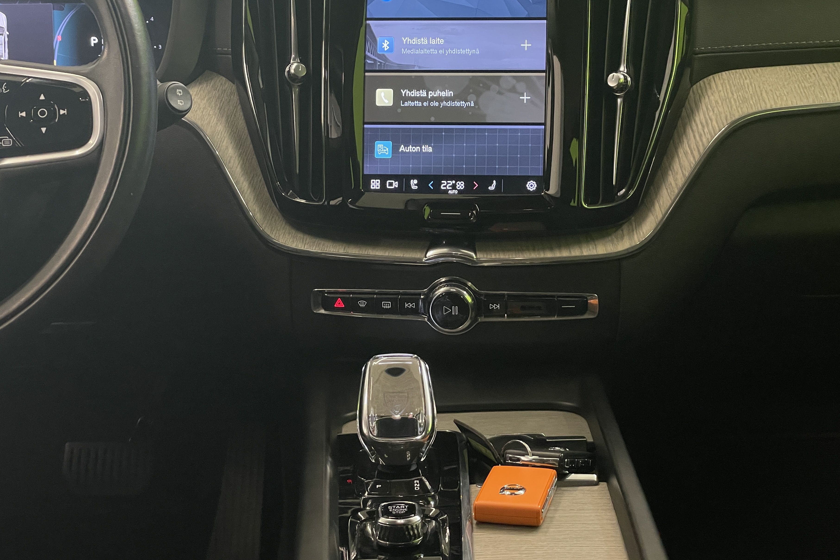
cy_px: 261
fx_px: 1400
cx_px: 433
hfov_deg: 33.4
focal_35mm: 60
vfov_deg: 22.6
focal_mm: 6
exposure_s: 1/100
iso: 200
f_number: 2
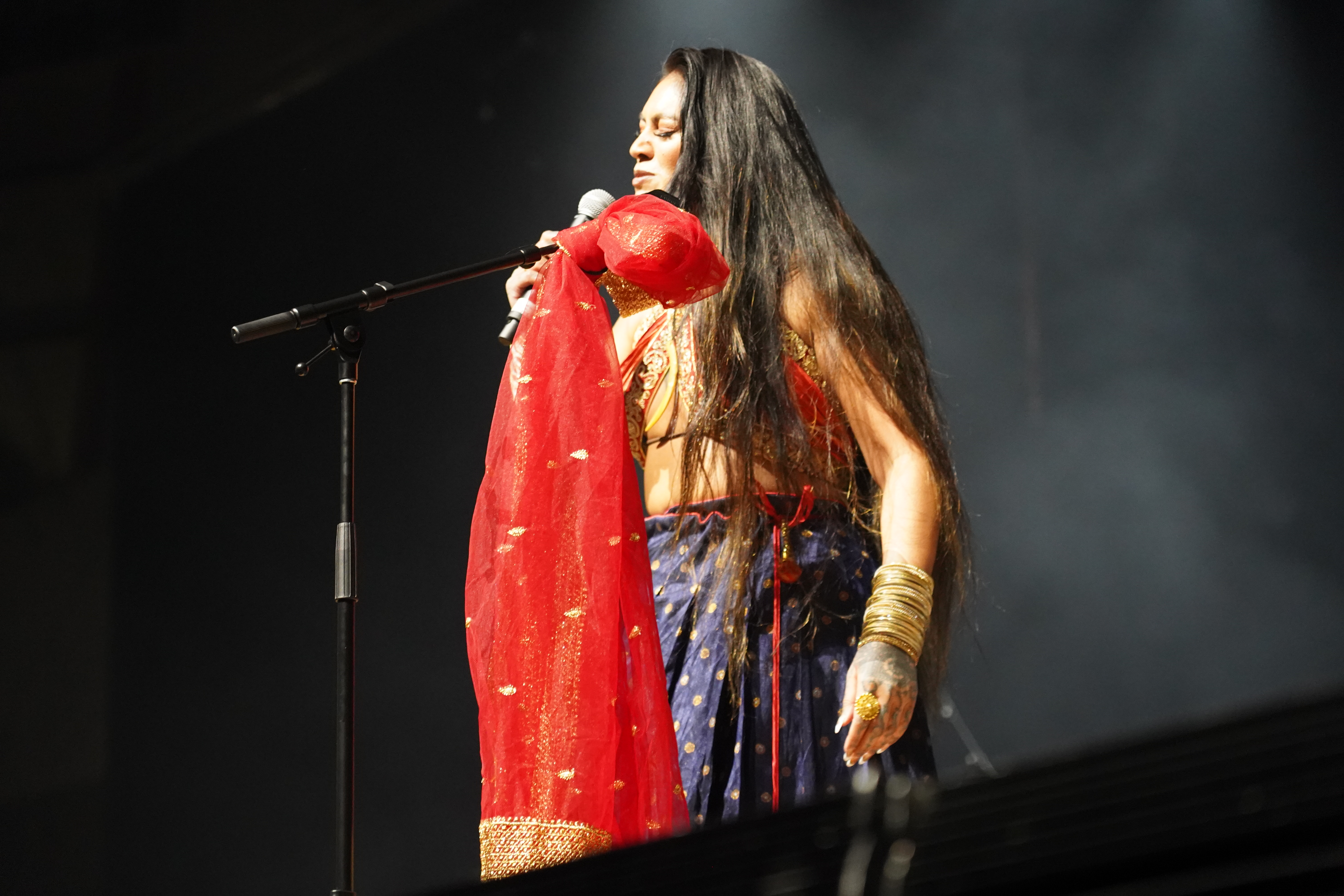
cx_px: 672
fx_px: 3920
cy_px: 448
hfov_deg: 19.5
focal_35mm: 105
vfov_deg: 13.0
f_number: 4
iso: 8000
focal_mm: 105
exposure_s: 1/160
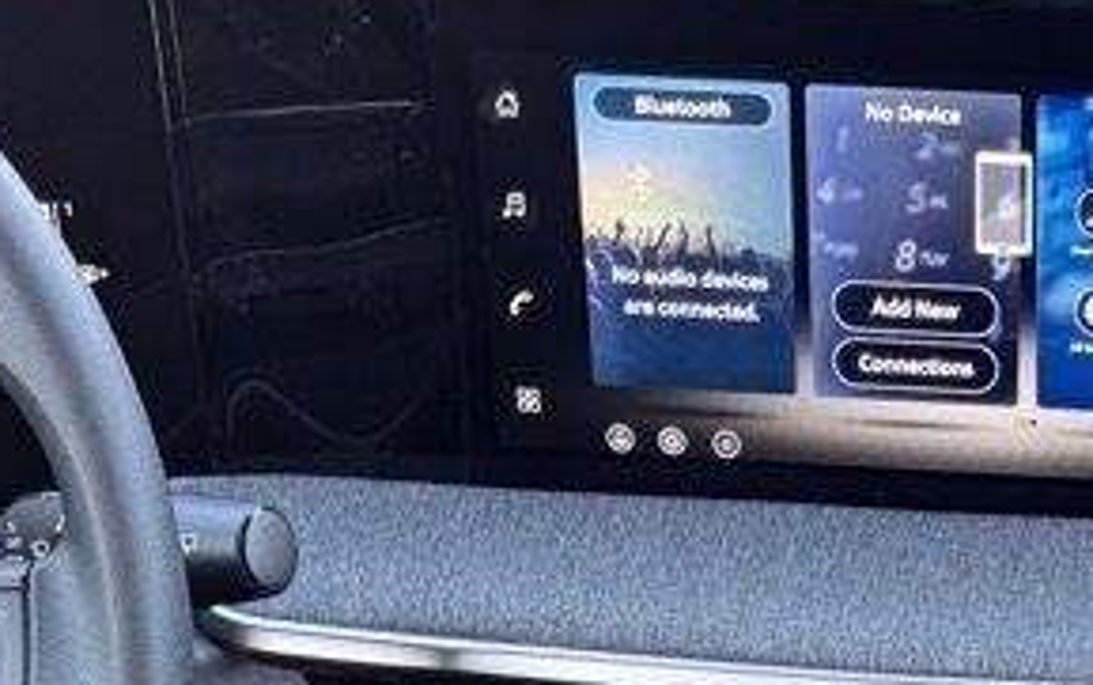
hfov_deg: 22.6
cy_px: 1298
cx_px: 919
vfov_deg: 12.9
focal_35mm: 90
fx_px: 2682
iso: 125
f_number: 1.78
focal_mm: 6.76
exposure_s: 1/121
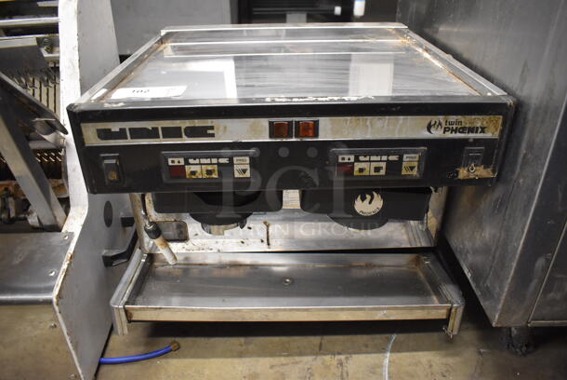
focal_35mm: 27
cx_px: 284
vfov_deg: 48.0
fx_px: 426
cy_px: 190
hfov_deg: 67.3
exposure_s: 1/125
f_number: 3.5
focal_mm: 18
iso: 4500
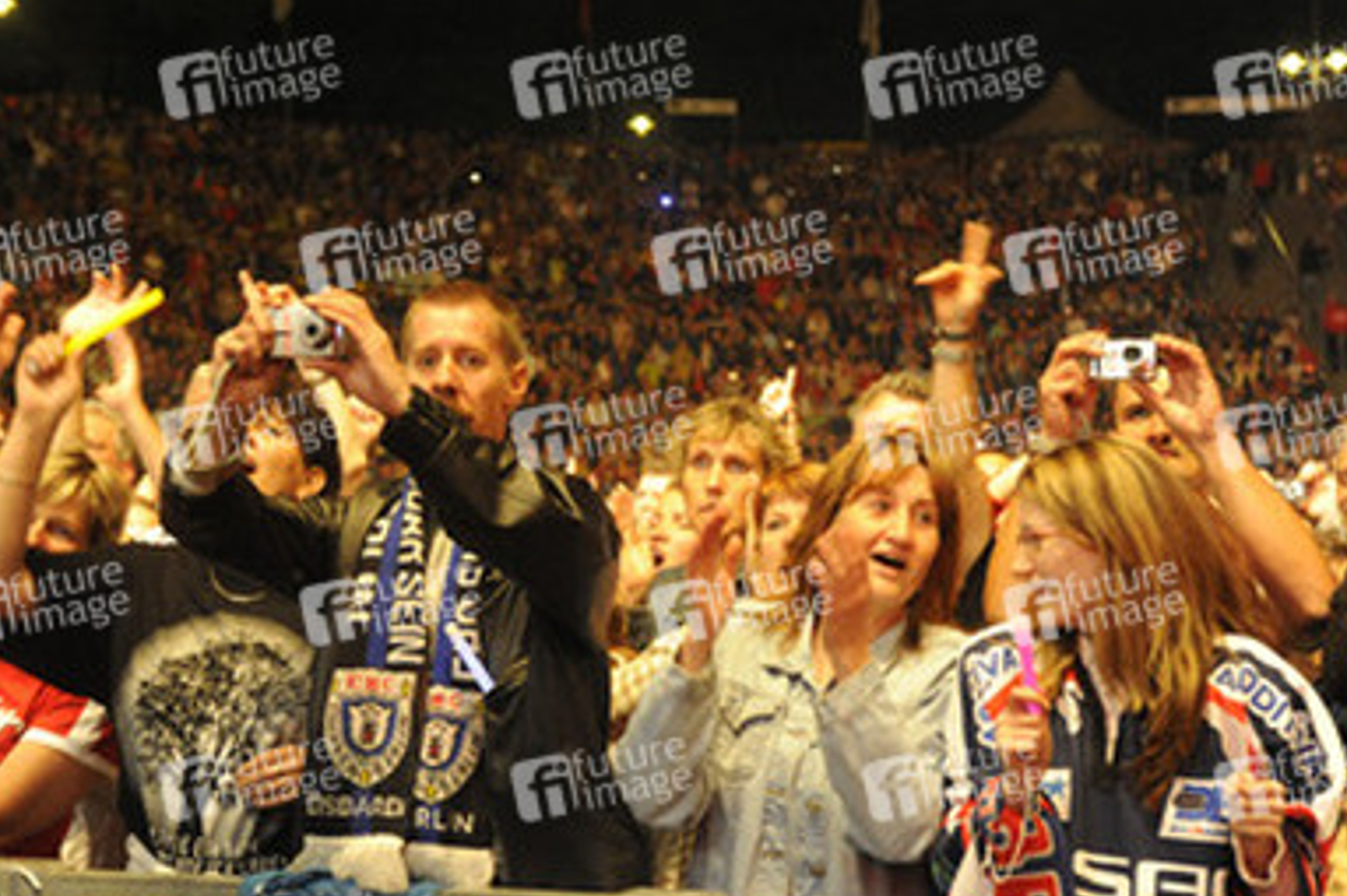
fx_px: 2730
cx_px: 649
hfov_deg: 27.7
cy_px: 517
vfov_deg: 18.6
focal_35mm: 73
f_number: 4.5
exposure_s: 1/80
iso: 6400
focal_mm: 62
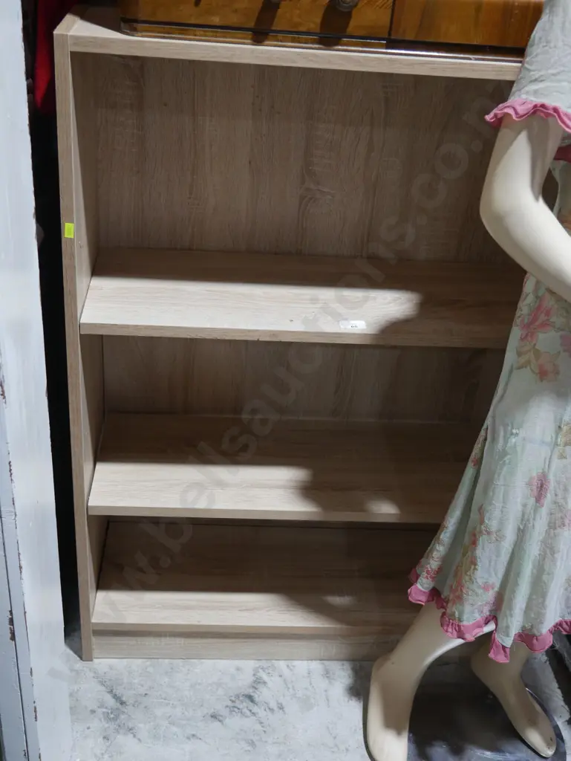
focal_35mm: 40
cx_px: 286
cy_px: 380
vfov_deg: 46.8
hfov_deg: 36.0
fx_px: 879
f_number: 4.5
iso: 500
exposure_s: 1/60
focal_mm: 20
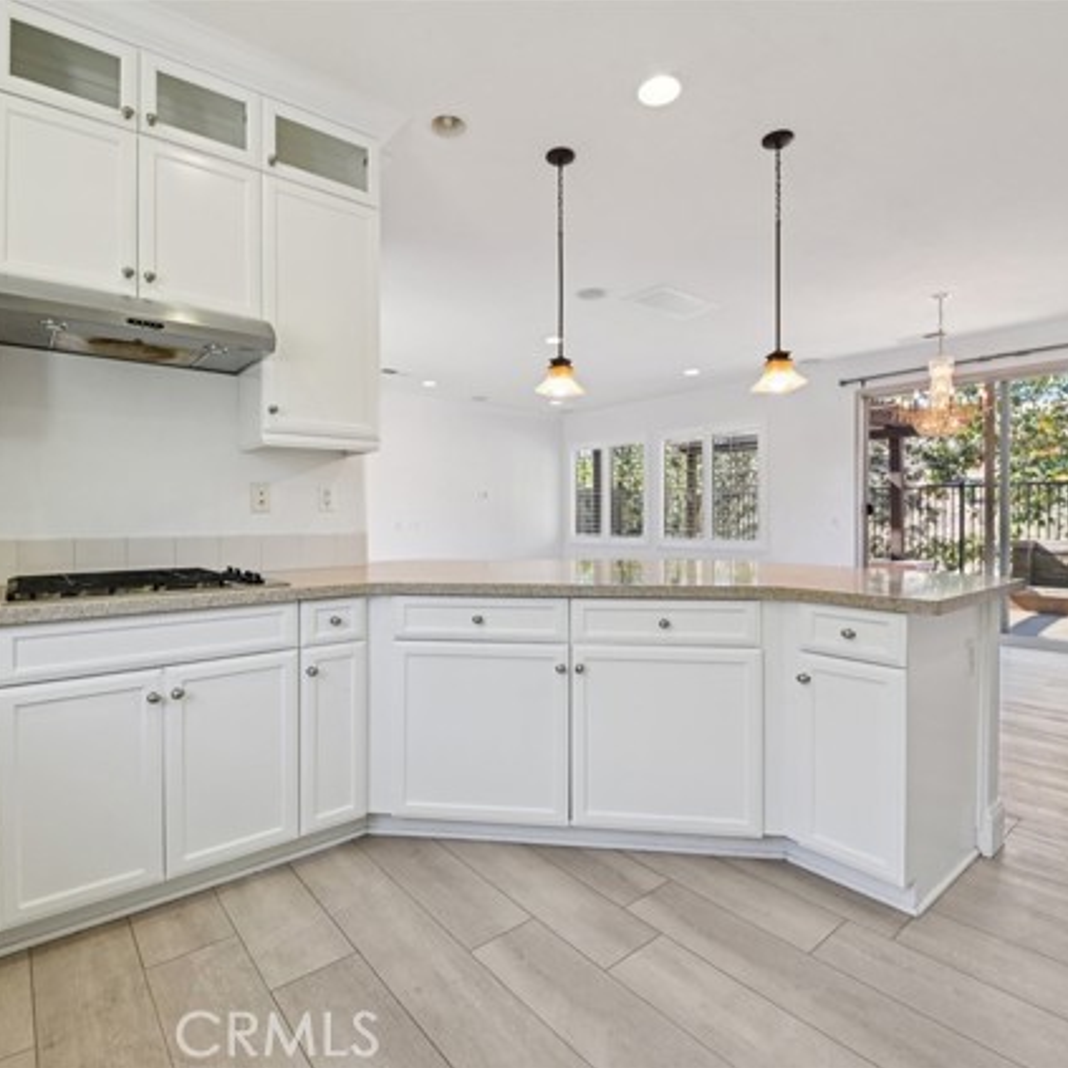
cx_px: 513
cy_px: 534
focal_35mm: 18
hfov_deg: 80.7
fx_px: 628
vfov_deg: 80.7
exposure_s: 1/13
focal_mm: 14
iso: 250
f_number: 9
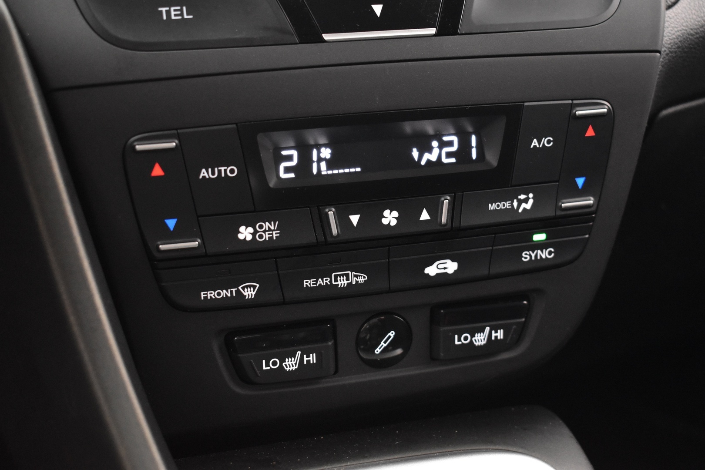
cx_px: 352
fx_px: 1057
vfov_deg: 25.1
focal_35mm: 54
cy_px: 235
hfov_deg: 36.9
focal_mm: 36
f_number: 4.8
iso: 3200
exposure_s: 1/10
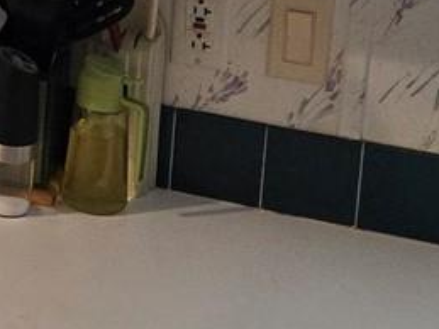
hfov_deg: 12.9
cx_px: -288
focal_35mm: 142
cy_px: -59
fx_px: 1800
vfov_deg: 10.3
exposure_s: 1/120
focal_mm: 5.4
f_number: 1.8
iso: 320
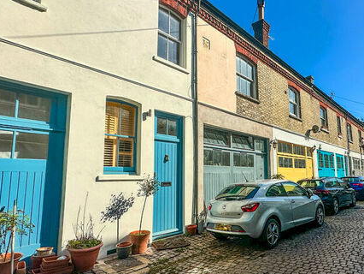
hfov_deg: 71.0
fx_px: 242
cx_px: 252
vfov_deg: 58.8
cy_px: 149
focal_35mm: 23
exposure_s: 1/6900
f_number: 2.2
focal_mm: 2.22
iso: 50
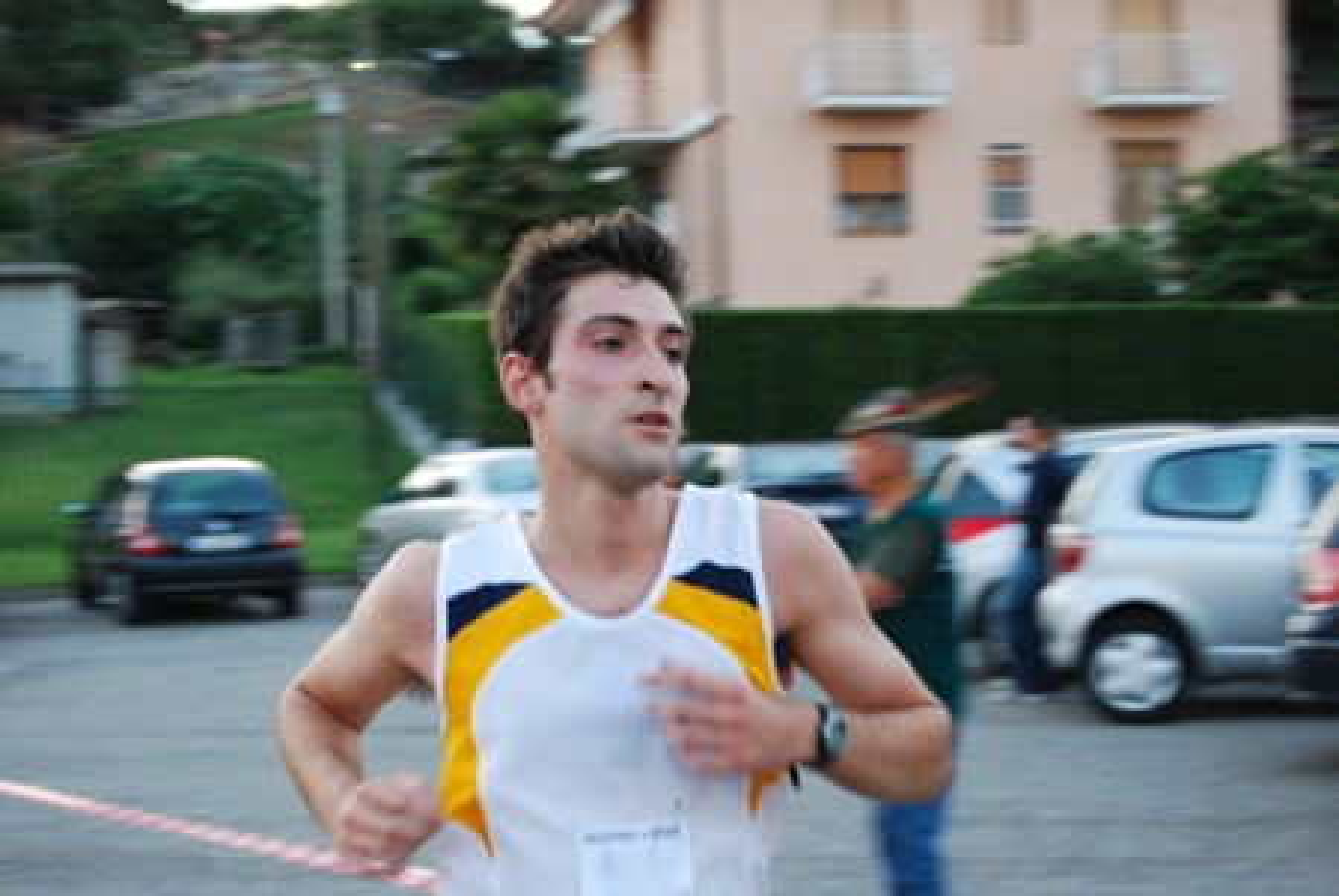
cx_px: 670
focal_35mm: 82
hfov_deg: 24.6
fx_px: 3071
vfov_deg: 16.6
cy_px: 448
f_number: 5.6
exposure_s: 1/80
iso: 800
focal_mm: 55
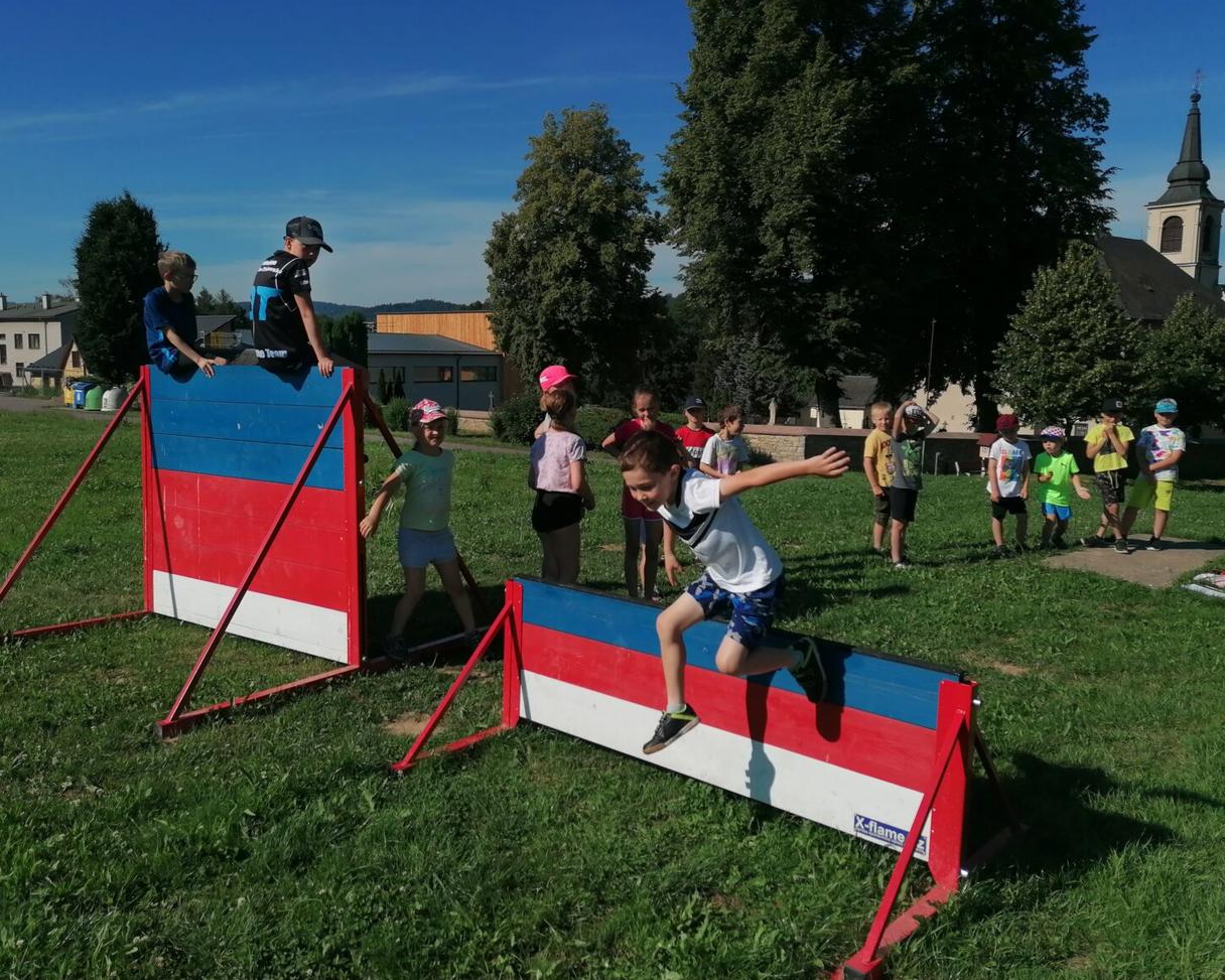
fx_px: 1051
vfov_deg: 50.0
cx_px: 594
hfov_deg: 60.4
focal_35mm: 29
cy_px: 475
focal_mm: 4.75
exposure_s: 1/3226
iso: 50
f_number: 1.8
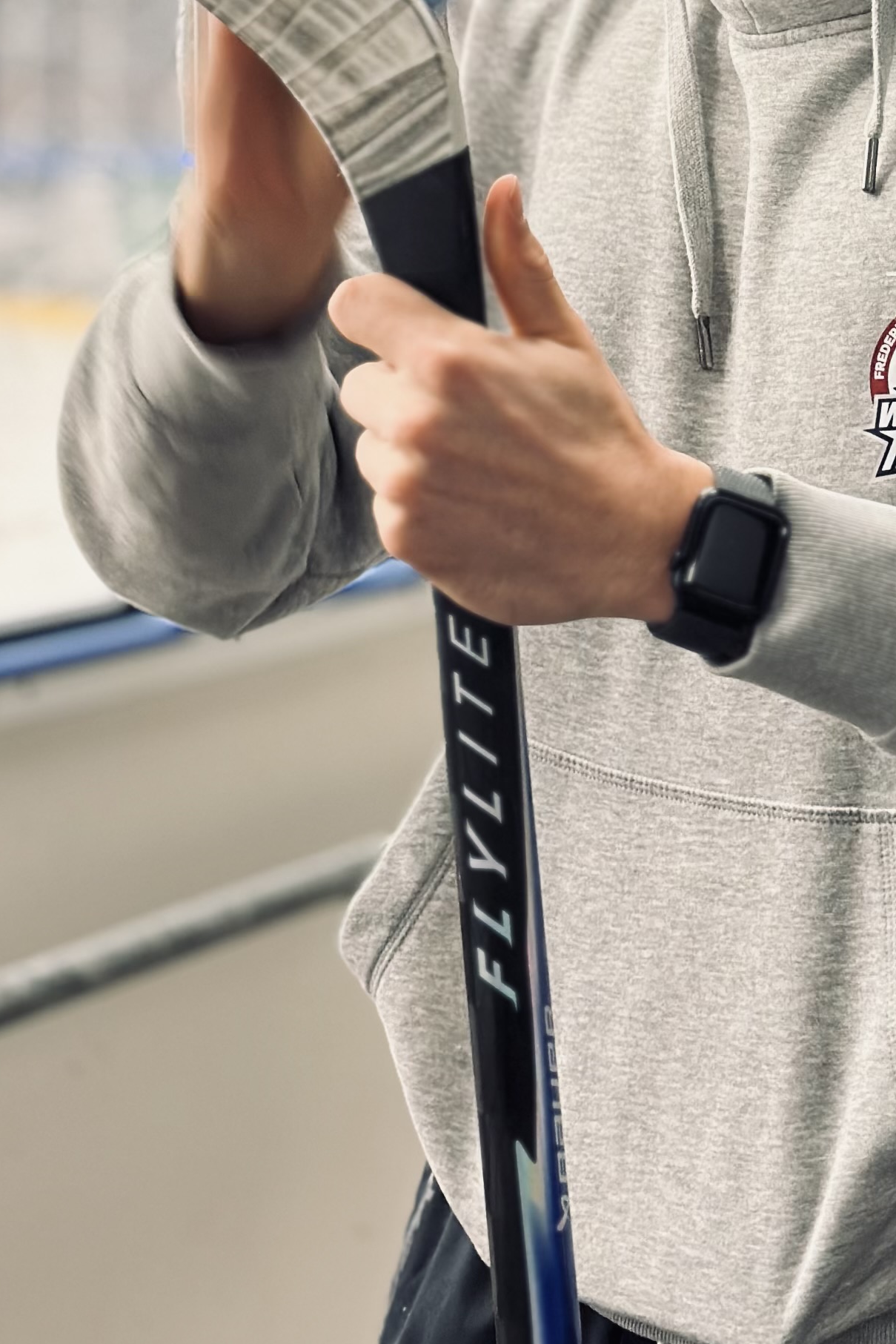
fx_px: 4143
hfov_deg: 12.3
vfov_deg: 17.8
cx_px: 774
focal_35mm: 111
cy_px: -107
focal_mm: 6.86
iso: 125
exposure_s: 1/60
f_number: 1.78
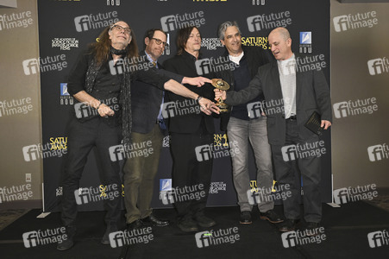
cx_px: 194
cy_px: 130
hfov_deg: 54.5
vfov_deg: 37.8
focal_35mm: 35
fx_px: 378
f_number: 5.6
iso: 2000
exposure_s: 1/320
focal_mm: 35
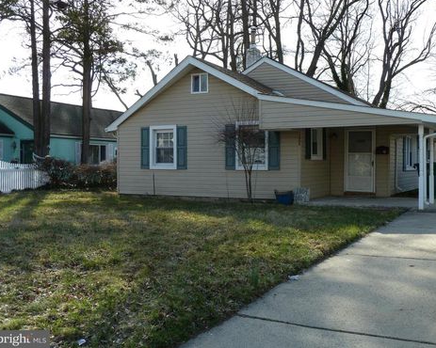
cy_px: 173
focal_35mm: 39
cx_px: 228
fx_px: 503
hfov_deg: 46.8
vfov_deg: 38.2
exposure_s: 1/250
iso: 80
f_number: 4
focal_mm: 6.1
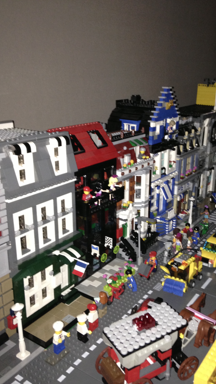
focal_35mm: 36
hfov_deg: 32.6
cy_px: 192
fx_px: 367
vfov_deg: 55.3
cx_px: 141
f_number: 2.4
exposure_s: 1/16
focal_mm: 4.13
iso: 200
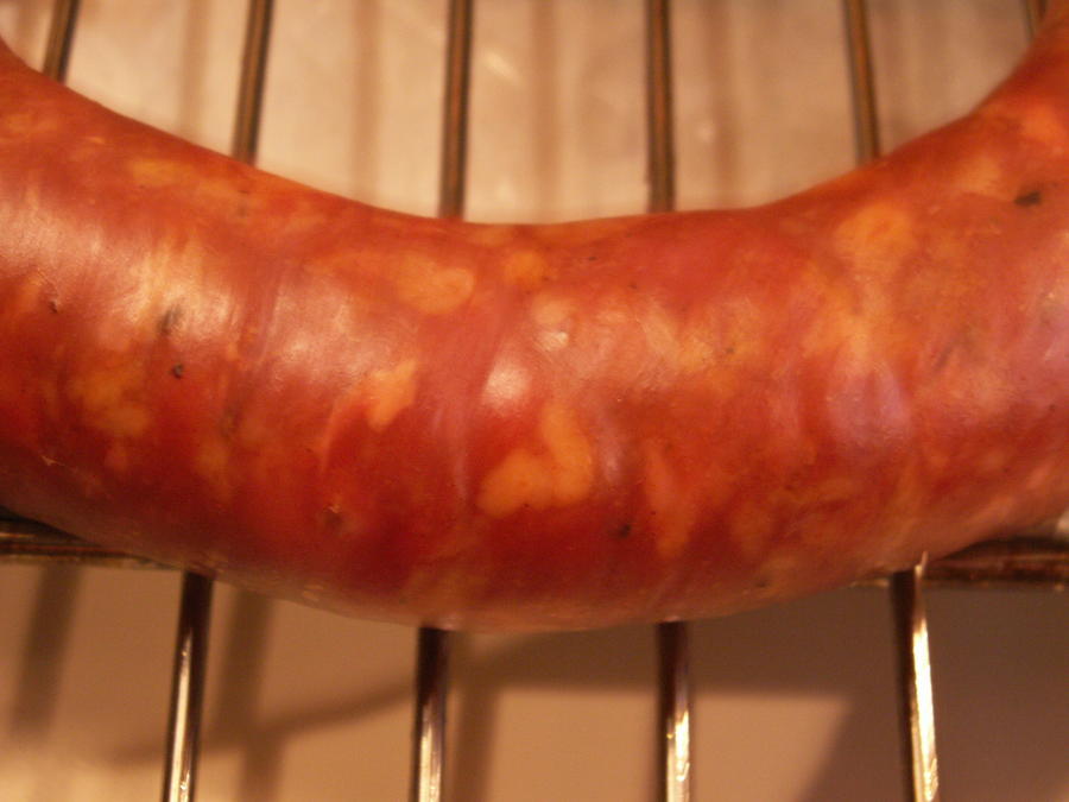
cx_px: 534
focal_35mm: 62
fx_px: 1915
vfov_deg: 23.7
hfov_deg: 31.2
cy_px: 401
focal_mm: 10.28
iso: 160
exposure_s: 1/6
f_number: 3.2
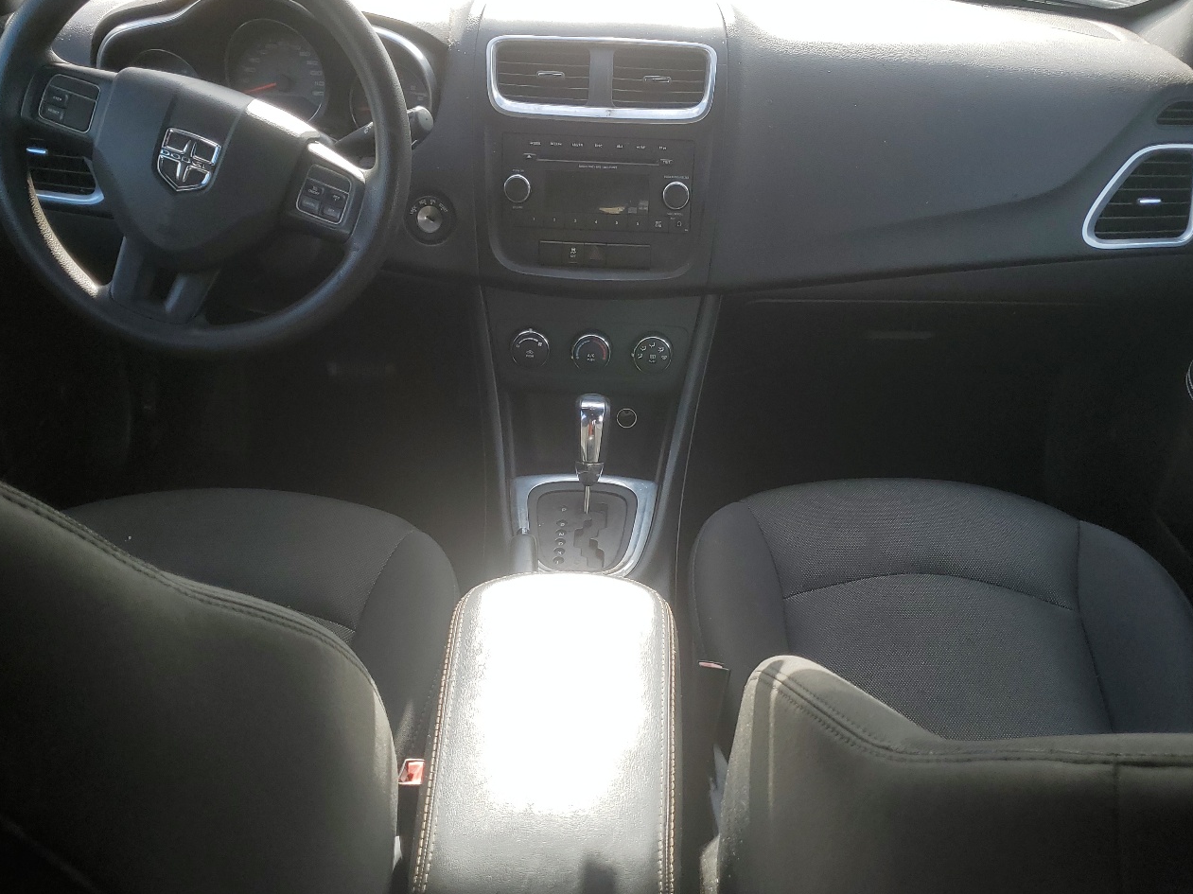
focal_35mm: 33
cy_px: 534
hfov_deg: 55.4
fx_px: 1137
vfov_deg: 42.7
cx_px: 613
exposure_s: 1/588
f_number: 1.5
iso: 50
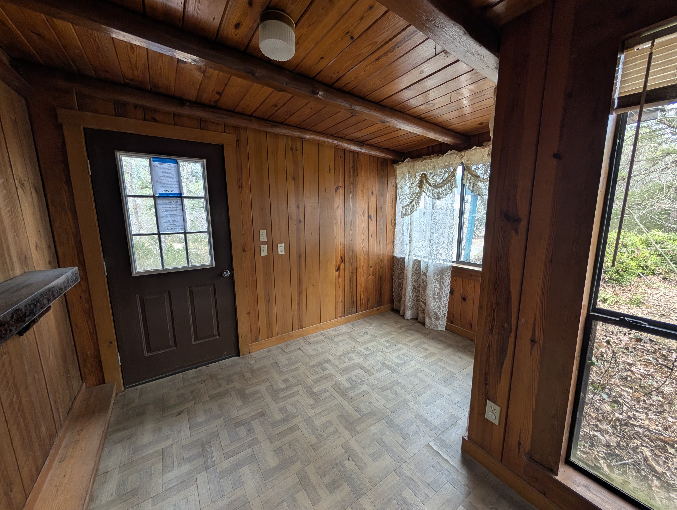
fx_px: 235
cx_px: 338
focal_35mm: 12
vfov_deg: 94.6
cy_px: 255
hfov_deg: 110.5
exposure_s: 1/69
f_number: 1.7
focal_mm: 2.02
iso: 45
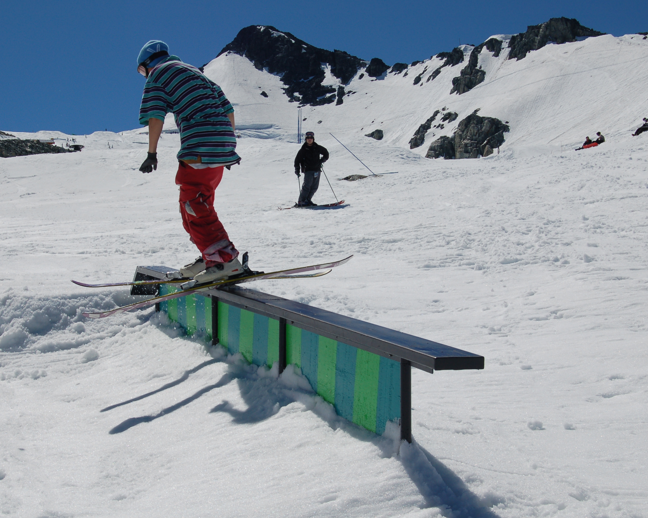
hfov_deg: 26.4
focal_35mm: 72
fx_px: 1381
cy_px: 243
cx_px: 270
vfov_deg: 21.3
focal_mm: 40
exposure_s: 1/640
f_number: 13
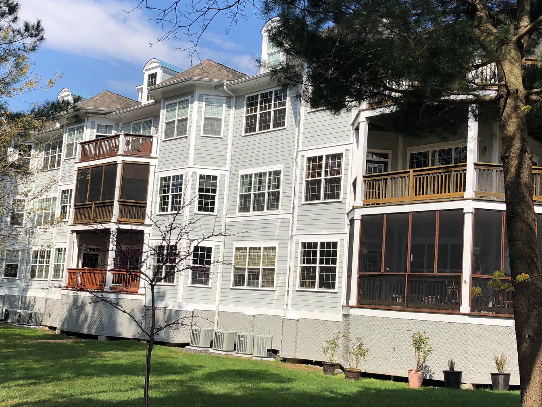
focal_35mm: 42
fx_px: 658
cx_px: 281
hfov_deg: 44.8
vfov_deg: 34.3
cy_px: 229
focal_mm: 3.99
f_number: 1.8
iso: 20
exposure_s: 1/2208
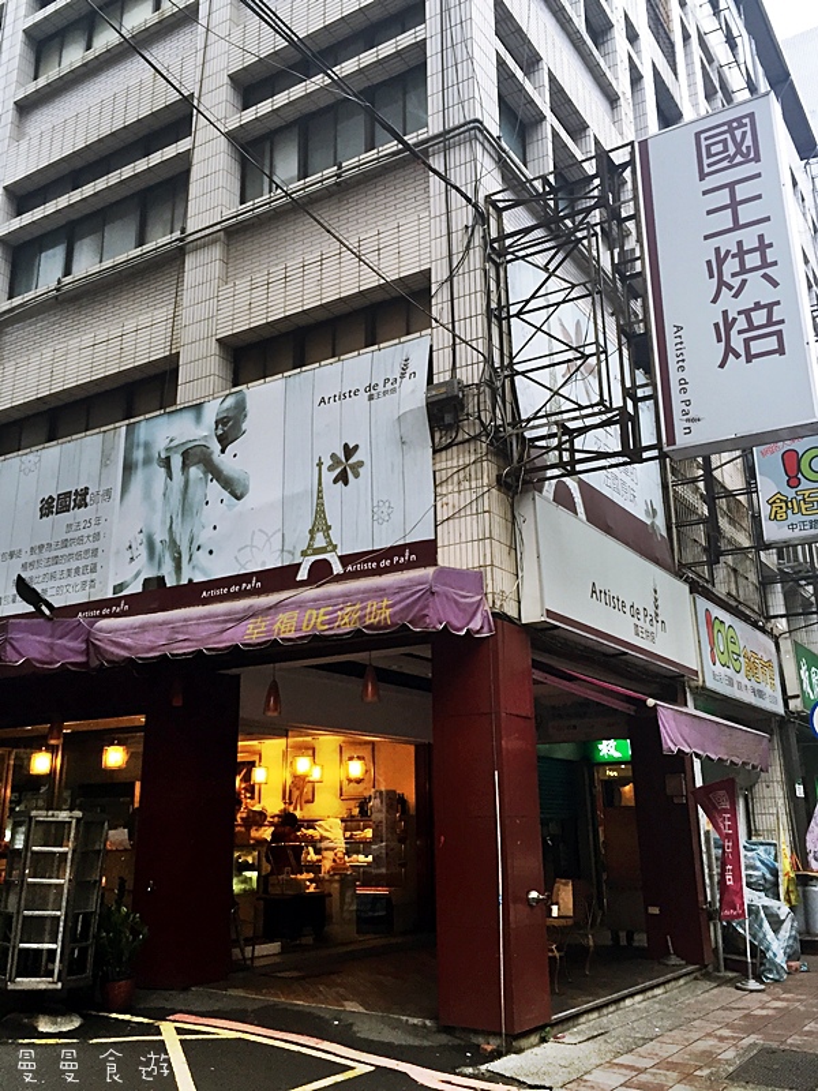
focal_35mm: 29
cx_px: 409
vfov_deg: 61.7
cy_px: 546
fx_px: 914
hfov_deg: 48.2
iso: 32
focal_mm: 4.15
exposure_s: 1/30
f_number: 2.2
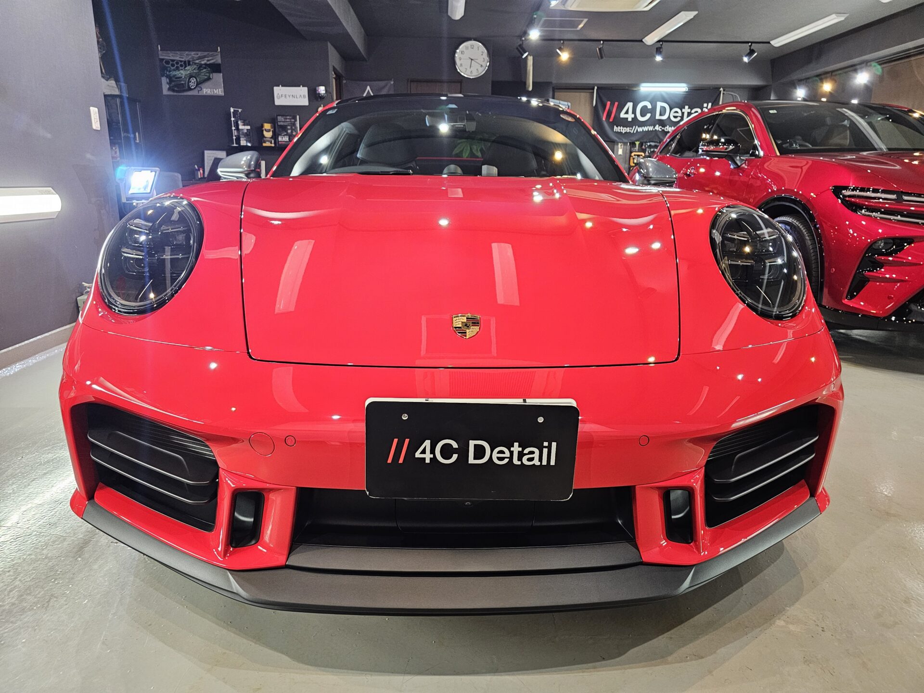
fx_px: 614
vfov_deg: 58.9
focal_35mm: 23
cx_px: 462
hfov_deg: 73.9
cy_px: 346
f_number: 1.7
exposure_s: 1/100
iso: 640
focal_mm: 6.3
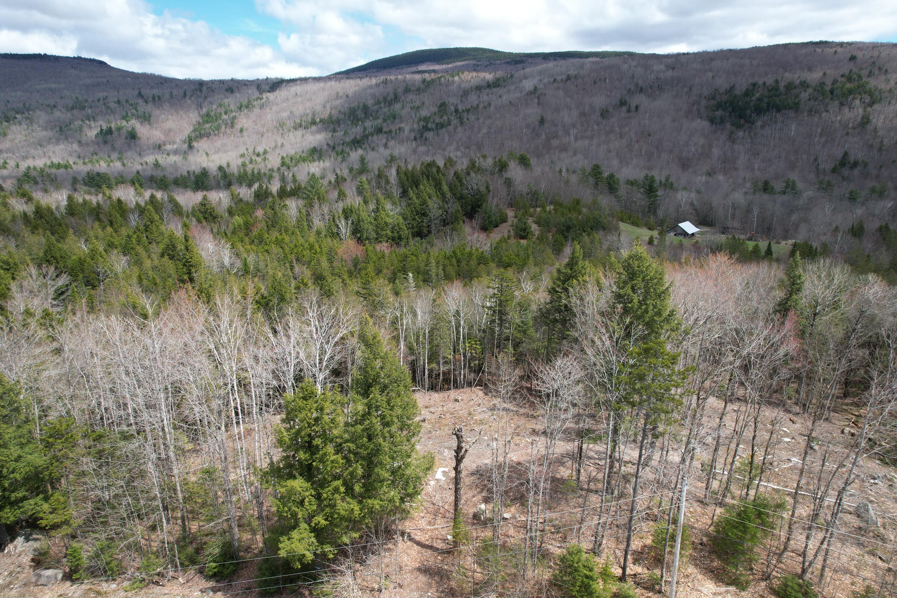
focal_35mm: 22
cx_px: 448
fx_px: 548
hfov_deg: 78.6
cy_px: 299
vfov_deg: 57.2
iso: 100
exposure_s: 1/1250
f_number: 2.8
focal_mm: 8.38
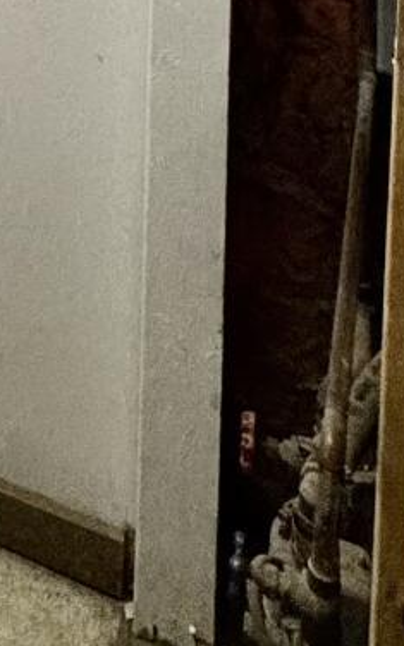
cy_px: -682
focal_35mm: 79
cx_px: -346
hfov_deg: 14.4
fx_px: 1392
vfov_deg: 17.6
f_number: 2.2
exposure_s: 1/60
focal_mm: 2.22
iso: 200
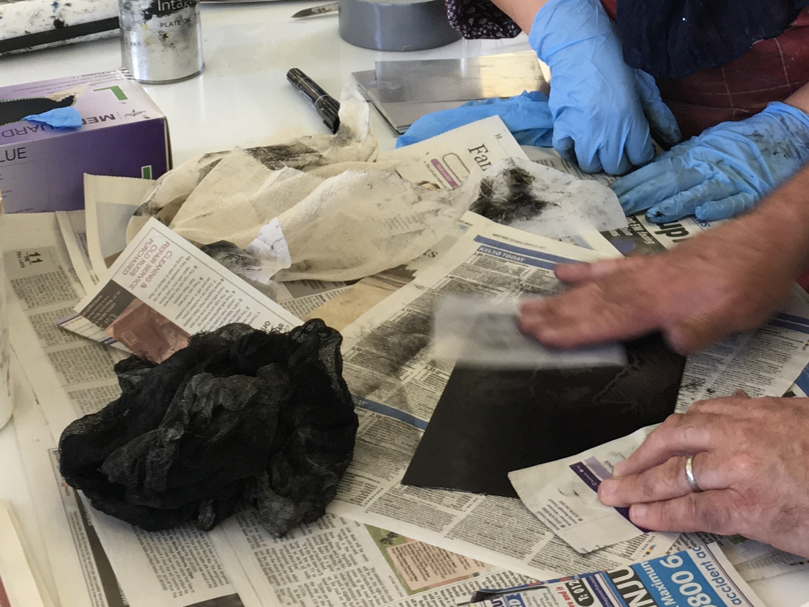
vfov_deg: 18.8
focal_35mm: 76
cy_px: -22
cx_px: 589
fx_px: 1776
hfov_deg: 25.4
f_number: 2.2
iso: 40
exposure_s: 1/33
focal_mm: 4.15
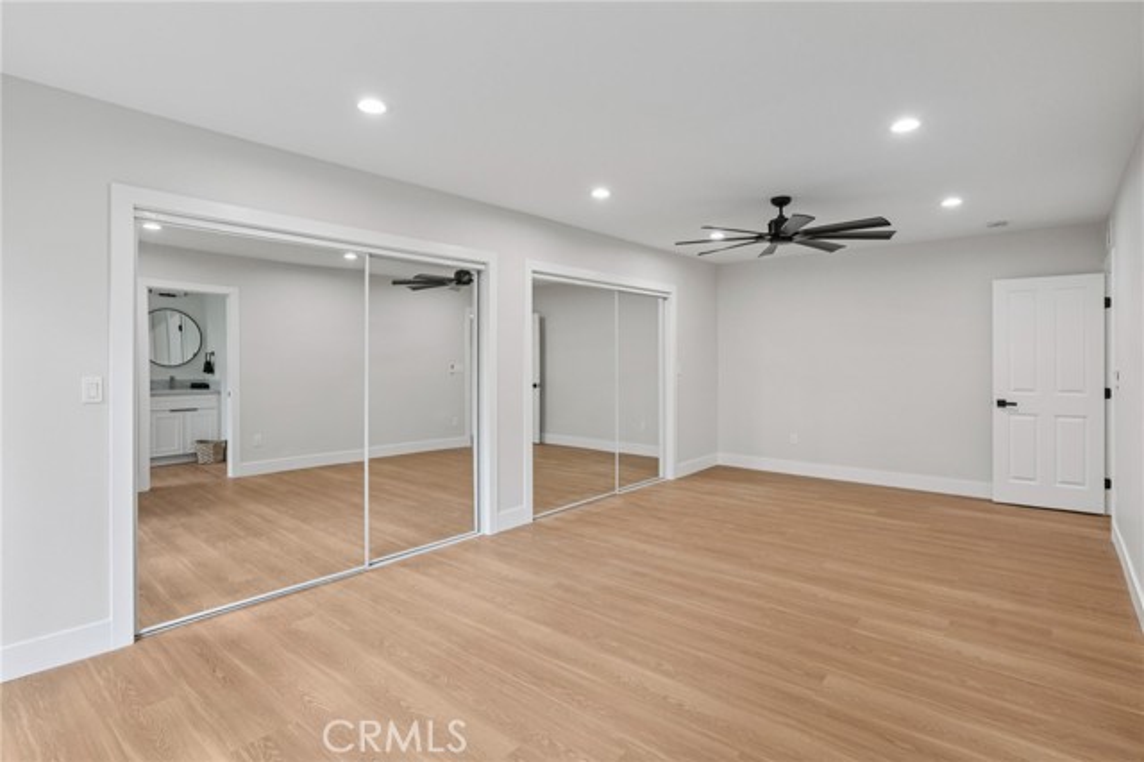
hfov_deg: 93.3
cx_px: 572
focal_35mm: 17
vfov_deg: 70.4
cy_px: 381
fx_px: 540
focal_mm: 17
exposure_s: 1/30
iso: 800
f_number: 8
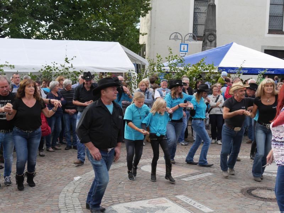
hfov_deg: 38.2
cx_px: 142
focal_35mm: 50
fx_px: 410
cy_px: 106
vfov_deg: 29.1
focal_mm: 25
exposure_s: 1/160
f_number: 5
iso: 200
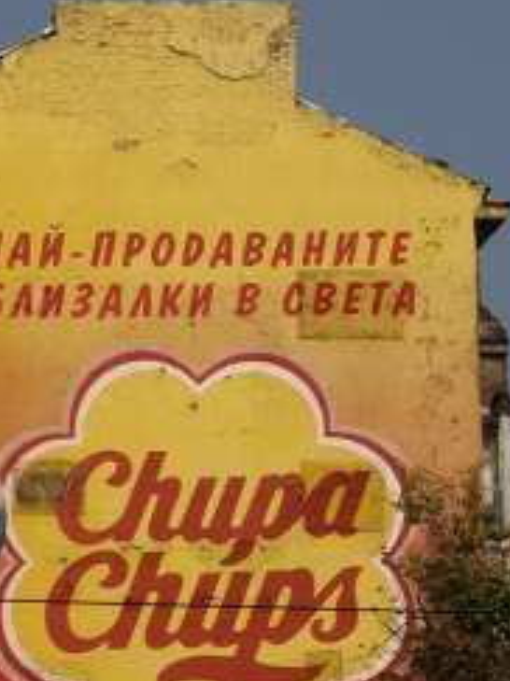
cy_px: 603
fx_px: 5289
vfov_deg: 7.3
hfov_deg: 5.5
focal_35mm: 269
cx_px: 34
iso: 200
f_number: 7.7
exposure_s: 1/1217
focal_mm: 34.7
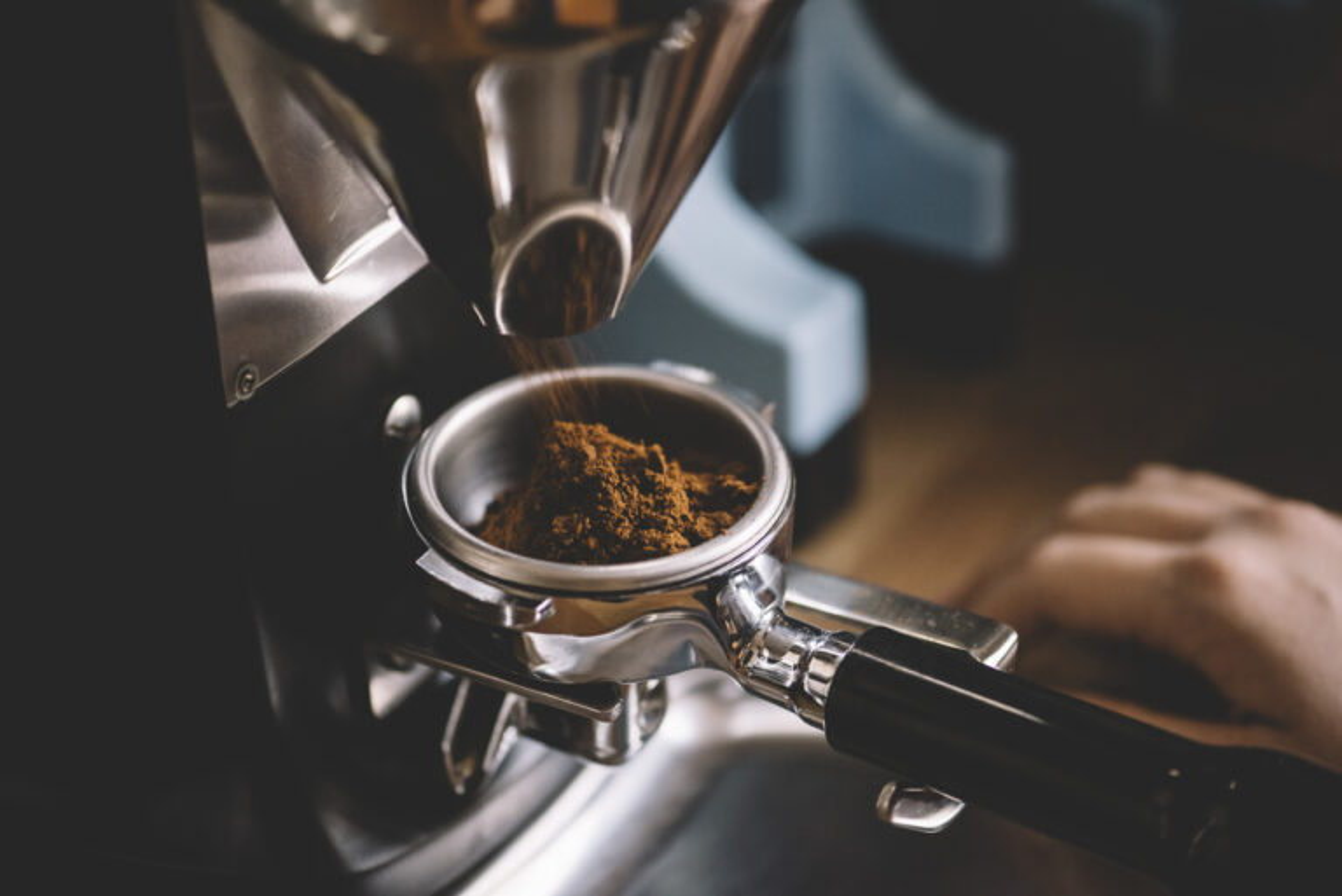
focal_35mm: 105
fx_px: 3916
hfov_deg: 19.4
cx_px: 671
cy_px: 448
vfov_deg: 13.1
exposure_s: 1/160
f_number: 3
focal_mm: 105
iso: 1000
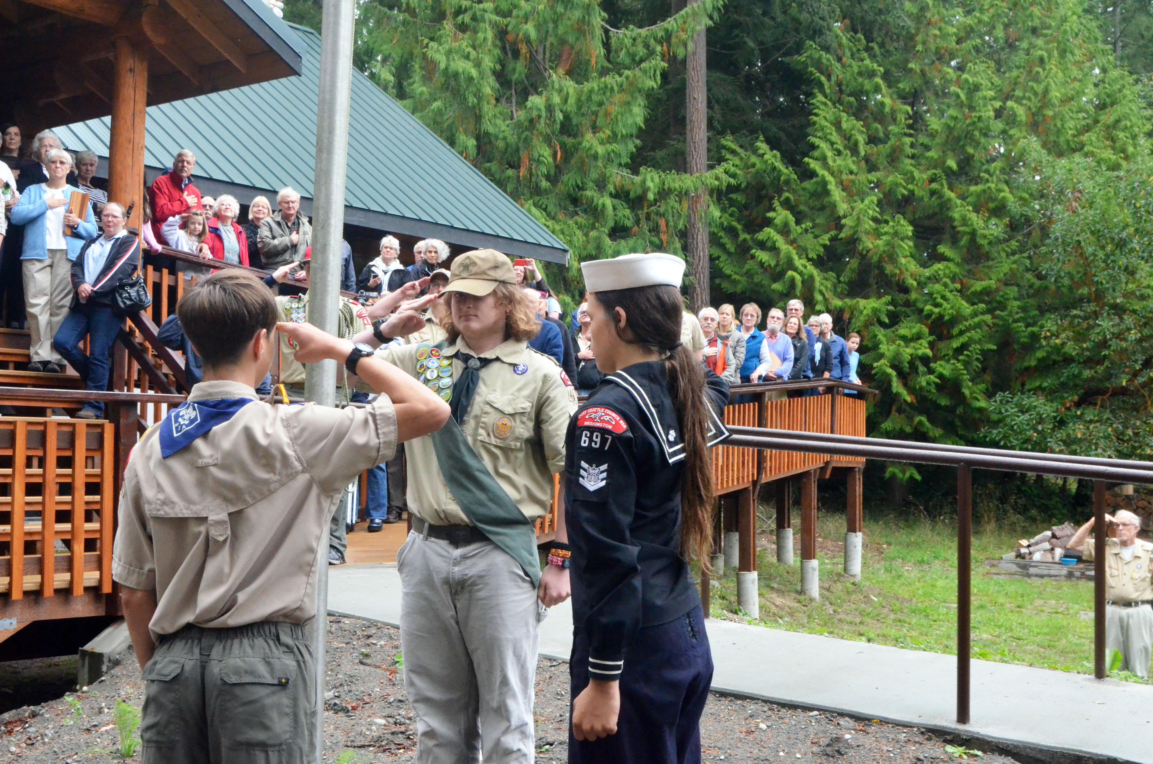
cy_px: 382
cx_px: 576
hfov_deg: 42.4
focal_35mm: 46
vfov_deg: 28.8
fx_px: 1486
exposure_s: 1/320
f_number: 11
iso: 4000
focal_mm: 31
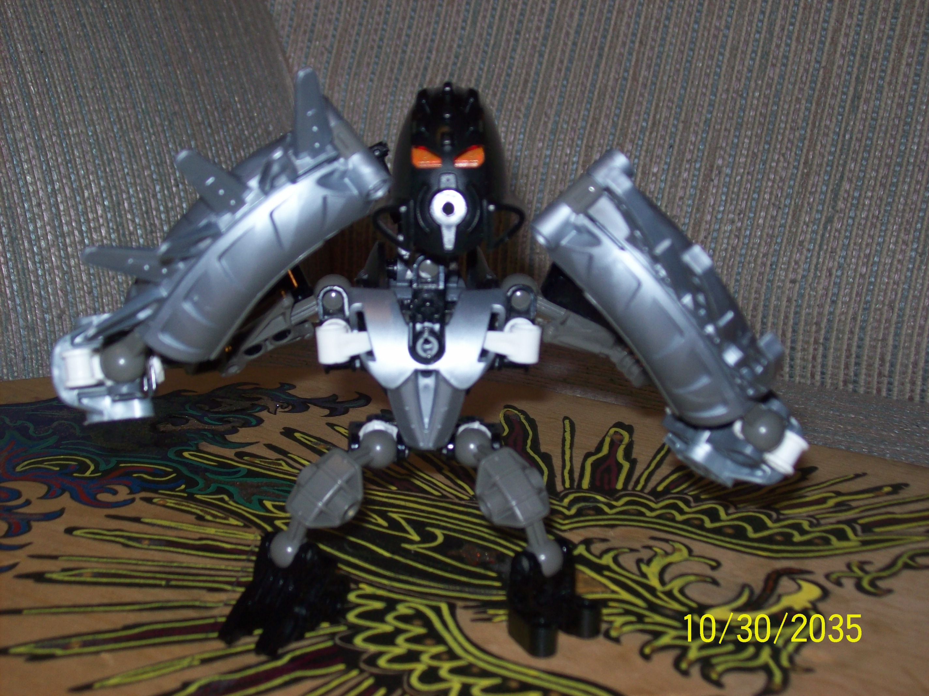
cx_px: 464
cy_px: 348
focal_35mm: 56
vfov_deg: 26.1
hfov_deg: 34.4
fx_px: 1502
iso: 80
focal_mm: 9.4
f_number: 3.4
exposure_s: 1/84.5
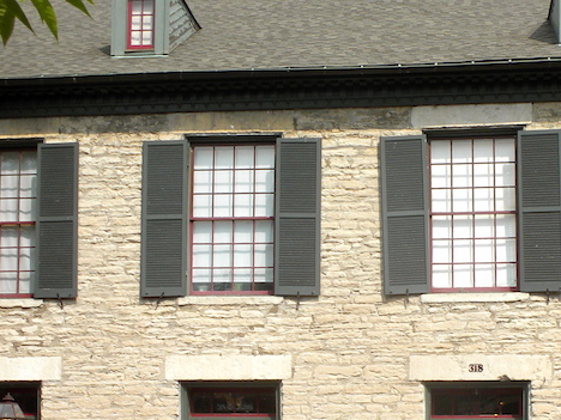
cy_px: 316
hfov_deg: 24.7
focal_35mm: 79
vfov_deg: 18.5
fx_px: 1280
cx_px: 344
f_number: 10
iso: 64
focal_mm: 6.6
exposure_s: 1/130
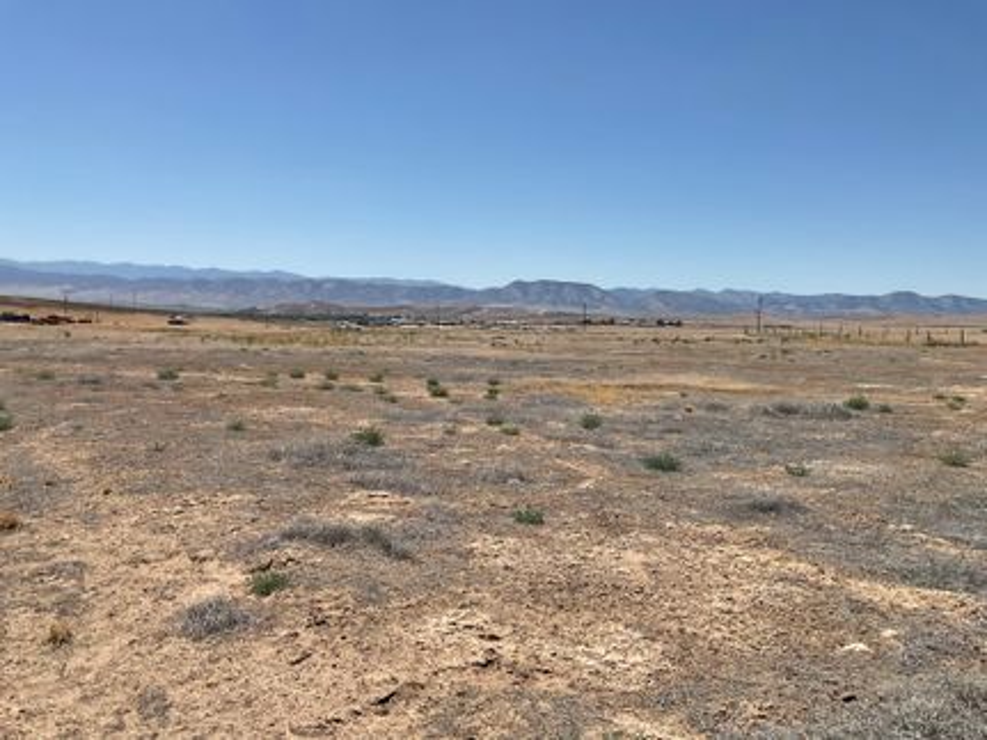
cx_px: 494
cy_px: 370
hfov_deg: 61.7
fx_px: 827
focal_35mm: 29
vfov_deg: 48.2
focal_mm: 3
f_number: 1.8
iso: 16
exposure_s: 1/3788
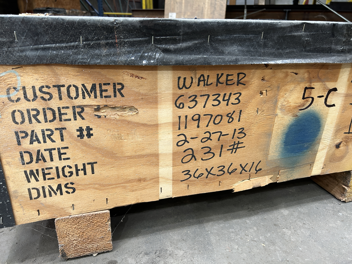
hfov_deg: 67.3
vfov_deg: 53.1
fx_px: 264
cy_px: 132
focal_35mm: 26
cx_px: 176
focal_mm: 5.7
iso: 125
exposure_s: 1/83
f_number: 1.5
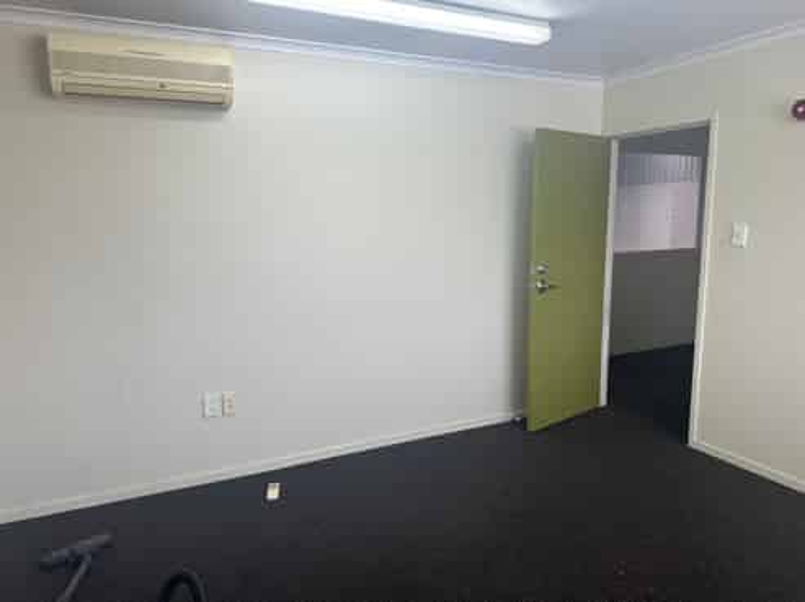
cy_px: 301
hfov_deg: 71.6
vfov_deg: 56.8
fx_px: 558
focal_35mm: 24
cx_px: 402
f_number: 1.78
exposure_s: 1/235
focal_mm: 6.86
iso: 64
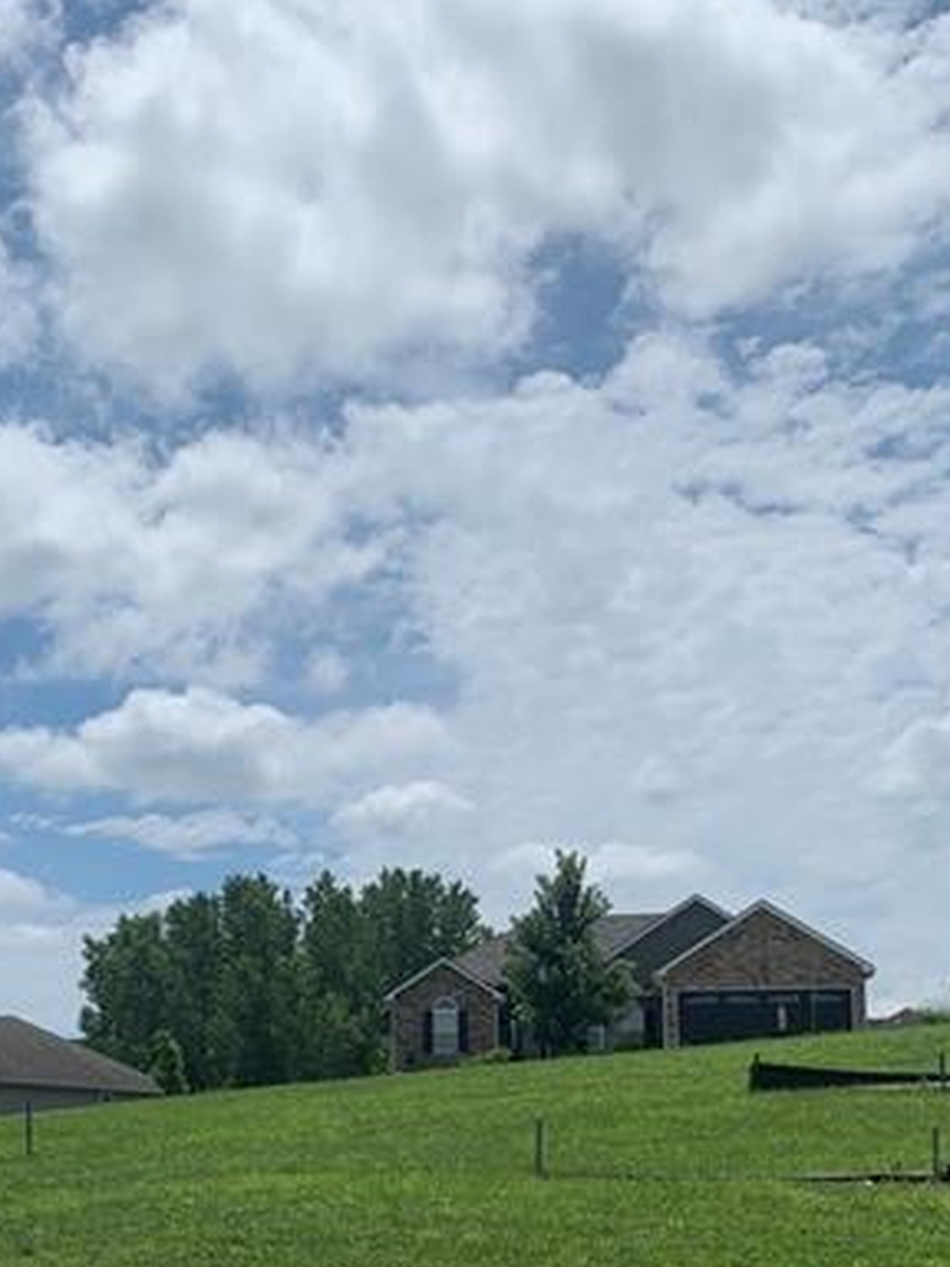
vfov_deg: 35.9
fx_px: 1903
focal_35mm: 52
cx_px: 350
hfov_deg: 27.9
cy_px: 970
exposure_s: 1/6897
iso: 25
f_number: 1.8
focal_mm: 4.25
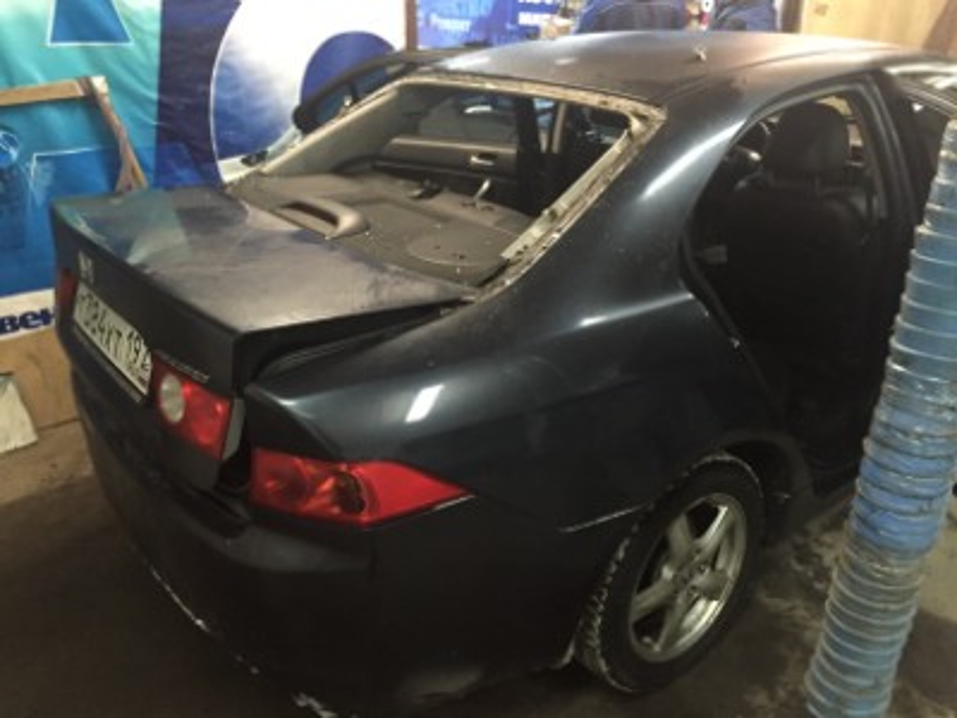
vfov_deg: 48.2
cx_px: 478
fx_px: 802
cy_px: 359
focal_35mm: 29
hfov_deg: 61.7
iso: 320
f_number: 2.2
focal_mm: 4.15
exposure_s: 1/17
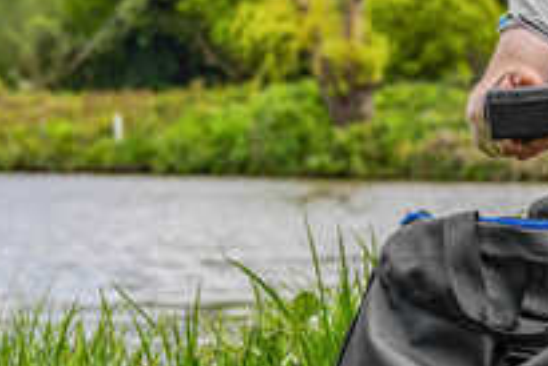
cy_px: 118
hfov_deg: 9.9
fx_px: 3123
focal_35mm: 205
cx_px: 618
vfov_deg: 6.7
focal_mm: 70
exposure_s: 1/400
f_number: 5
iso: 100
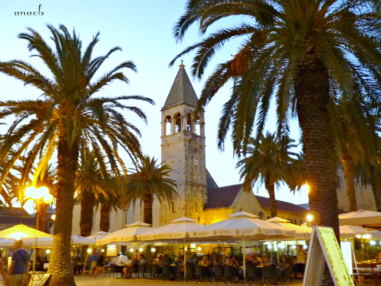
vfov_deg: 51.4
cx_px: 190
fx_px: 297
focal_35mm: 27
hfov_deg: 65.3
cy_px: 143
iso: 400
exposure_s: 1/10
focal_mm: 4.8
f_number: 2.8
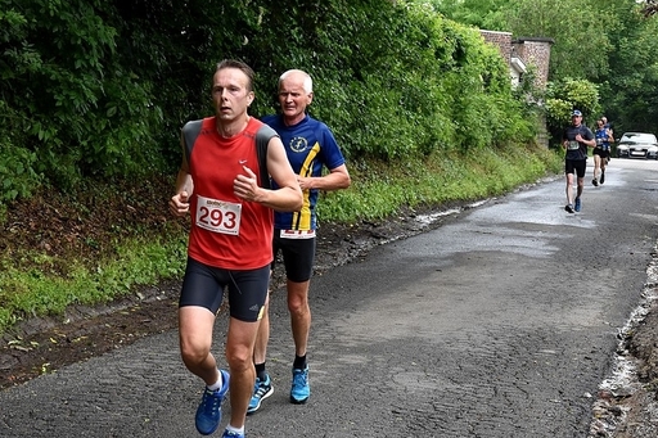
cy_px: 253
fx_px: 1864
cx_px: 311
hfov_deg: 20.0
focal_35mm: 102
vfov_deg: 13.4
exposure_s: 1/500
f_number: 5
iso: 900
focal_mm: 58
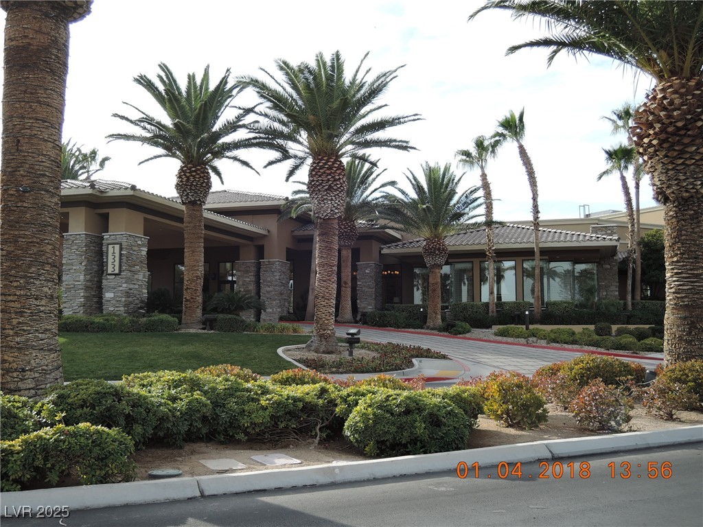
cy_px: 264
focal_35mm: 40
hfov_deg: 46.8
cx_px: 352
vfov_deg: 36.0
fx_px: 812
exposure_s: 1/50
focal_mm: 8.6
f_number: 3.2
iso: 80
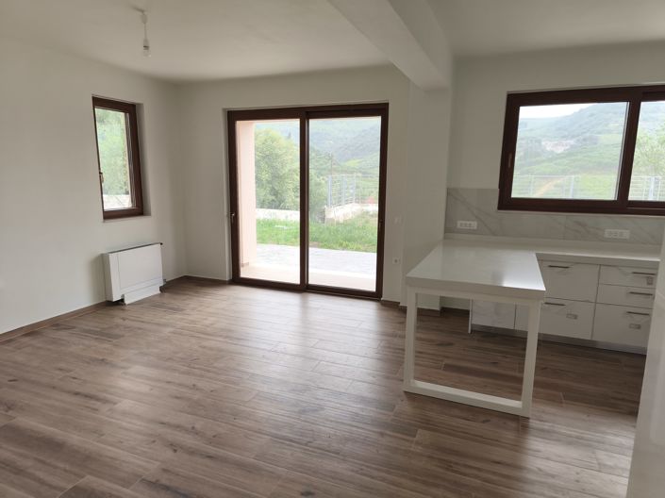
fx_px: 442
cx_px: 332
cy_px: 249
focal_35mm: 23
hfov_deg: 74.0
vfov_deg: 58.8
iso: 80
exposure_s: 1/100
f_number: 1.7
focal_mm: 5.35
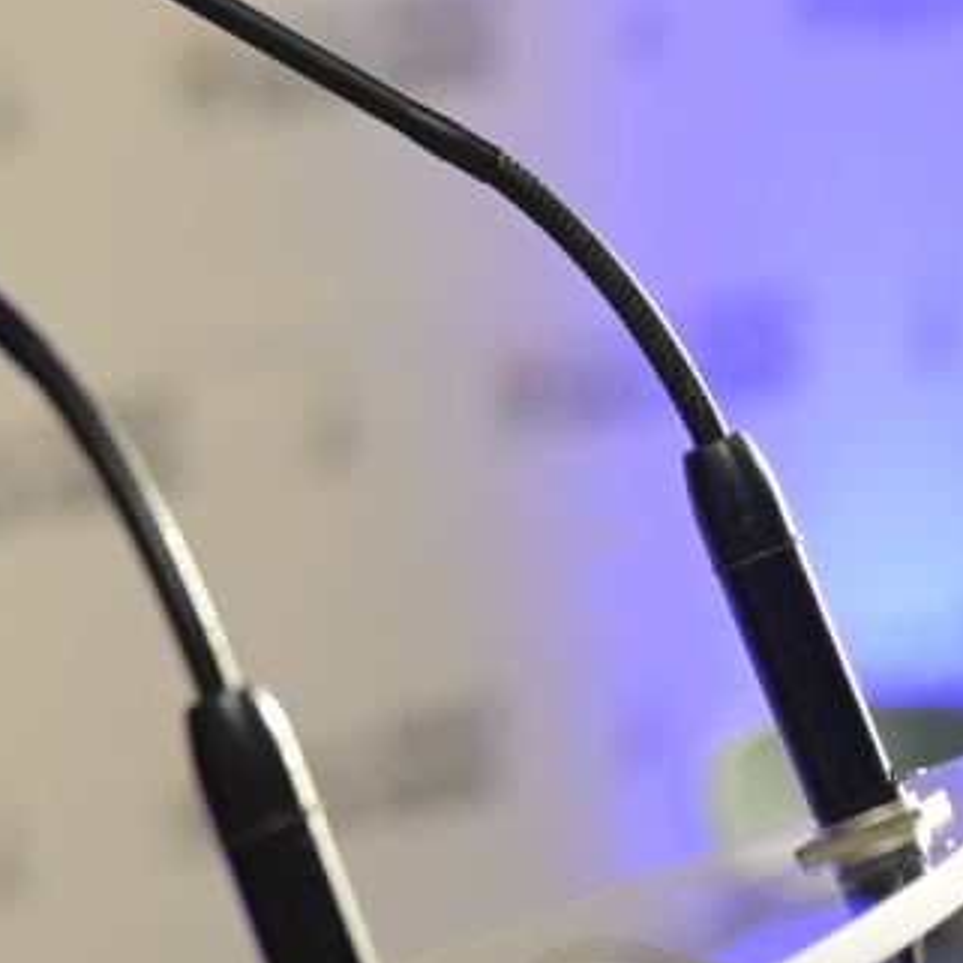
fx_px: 10796
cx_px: -579
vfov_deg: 5.1
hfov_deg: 5.1
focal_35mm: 343
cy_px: -600
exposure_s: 1/100
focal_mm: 80
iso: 640
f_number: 2.8
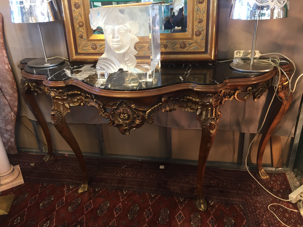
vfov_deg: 48.2
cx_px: 152
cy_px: 114
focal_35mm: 29
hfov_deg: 61.7
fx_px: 254
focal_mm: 4.15
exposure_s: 1/33
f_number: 2.2
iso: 100
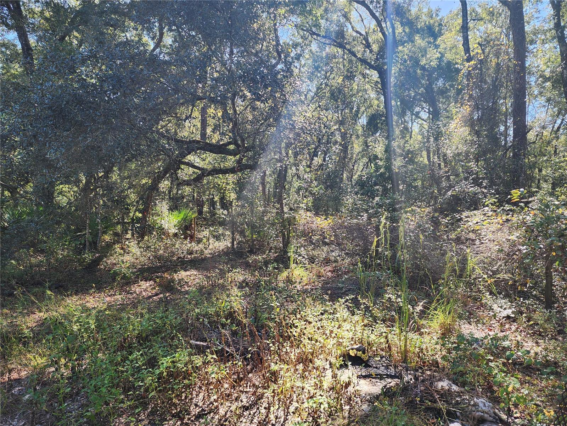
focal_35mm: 23
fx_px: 377
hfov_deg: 73.9
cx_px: 284
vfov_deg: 58.9
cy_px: 213
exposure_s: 1/180
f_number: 1.8
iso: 20
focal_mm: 6.4
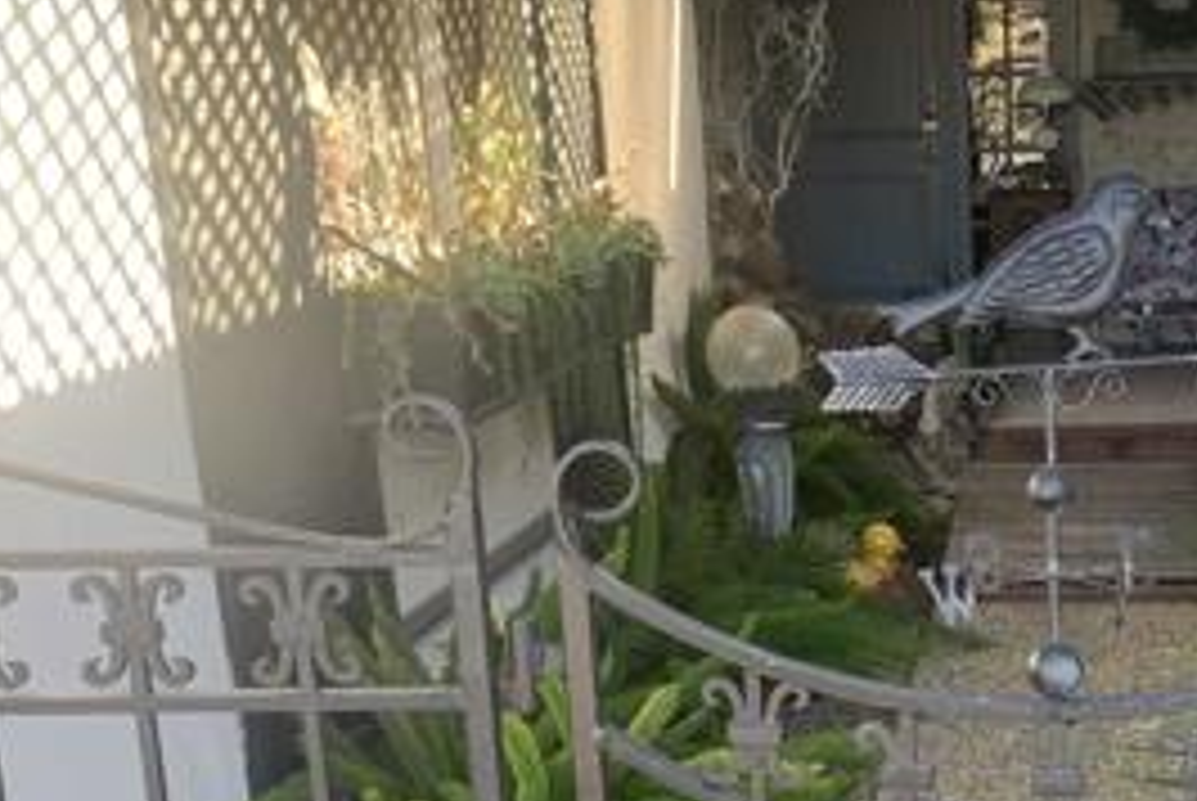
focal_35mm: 65
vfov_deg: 20.2
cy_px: 837
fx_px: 2164
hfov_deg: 29.7
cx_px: 1062
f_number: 1.8
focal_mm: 4.25
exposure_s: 1/121
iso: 50
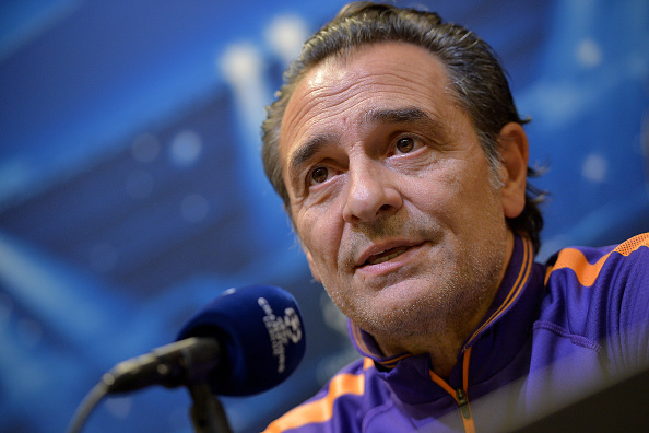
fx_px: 2704
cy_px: 216
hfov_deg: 13.7
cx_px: 324
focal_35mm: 150
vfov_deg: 9.1
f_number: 2.8
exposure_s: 1/400
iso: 2000
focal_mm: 150
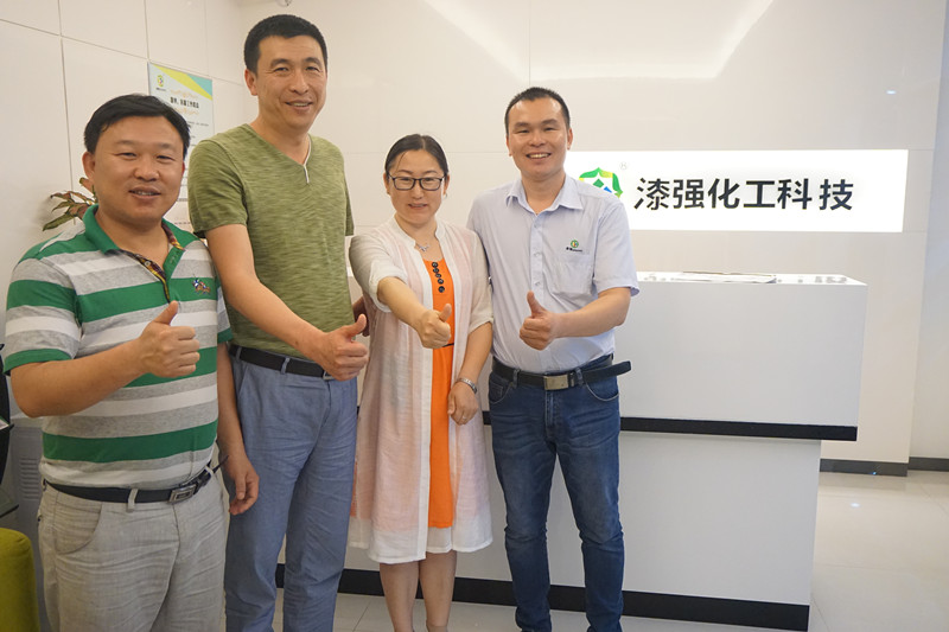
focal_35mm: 32
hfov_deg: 59.5
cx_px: 474
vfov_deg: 41.7
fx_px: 830
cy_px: 316
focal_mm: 21
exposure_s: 1/160
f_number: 4
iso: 2500
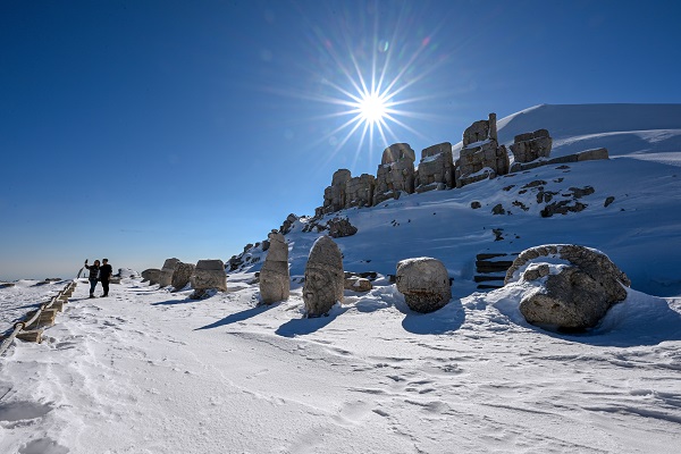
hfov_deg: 104.3
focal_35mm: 14
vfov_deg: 81.2
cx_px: 340
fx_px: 265
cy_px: 227
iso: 200
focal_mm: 14
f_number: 22
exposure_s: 1/250
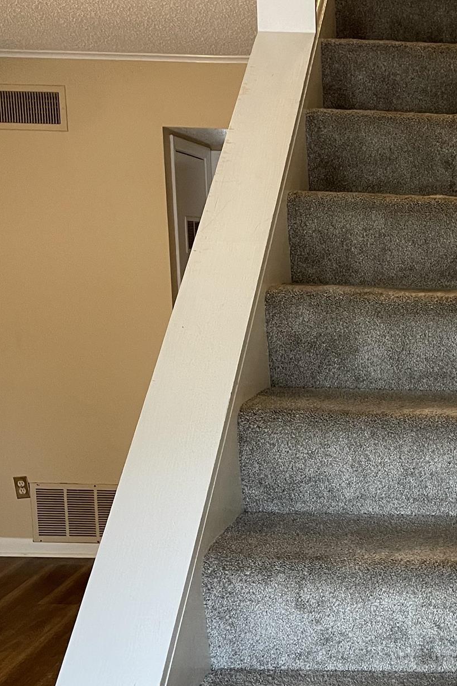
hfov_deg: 25.0
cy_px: 467
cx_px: 474
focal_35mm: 51
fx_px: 972
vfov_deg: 38.4
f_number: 1.6
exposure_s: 1/60
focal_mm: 4.2
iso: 125
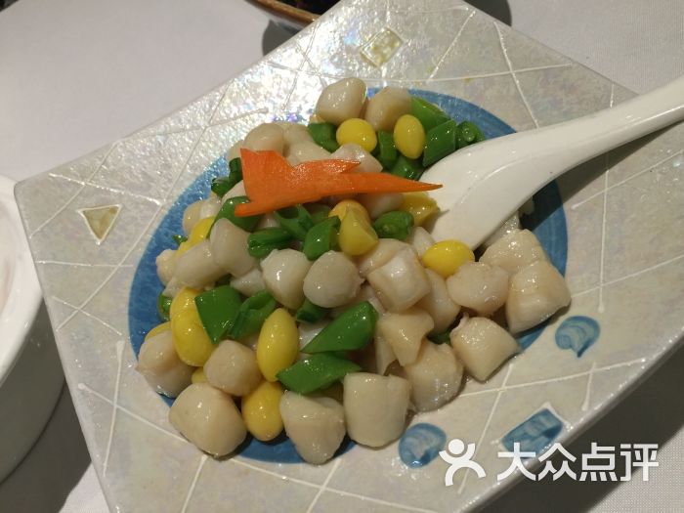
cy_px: 256
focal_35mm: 29
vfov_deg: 48.2
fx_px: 573
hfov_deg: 61.7
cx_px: 342
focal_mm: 4.15
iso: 40
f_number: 2.2
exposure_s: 1/17
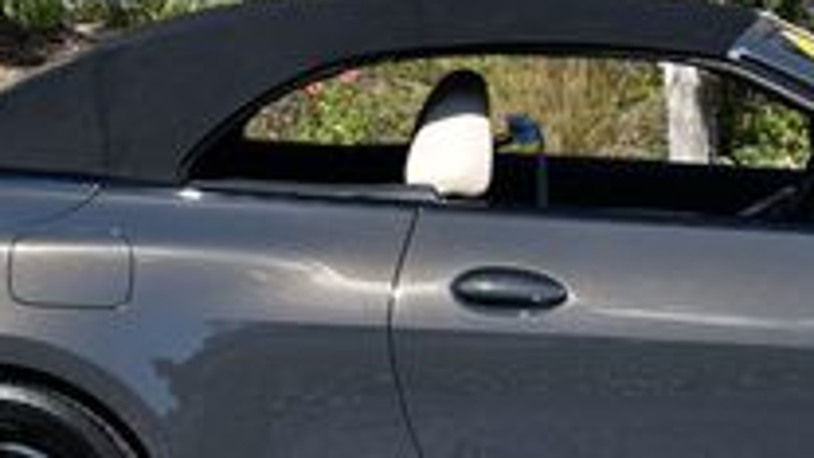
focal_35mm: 168
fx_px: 3626
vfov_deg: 7.2
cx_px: 610
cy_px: 12
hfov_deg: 12.8
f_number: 8
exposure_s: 1/250
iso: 100
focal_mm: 26
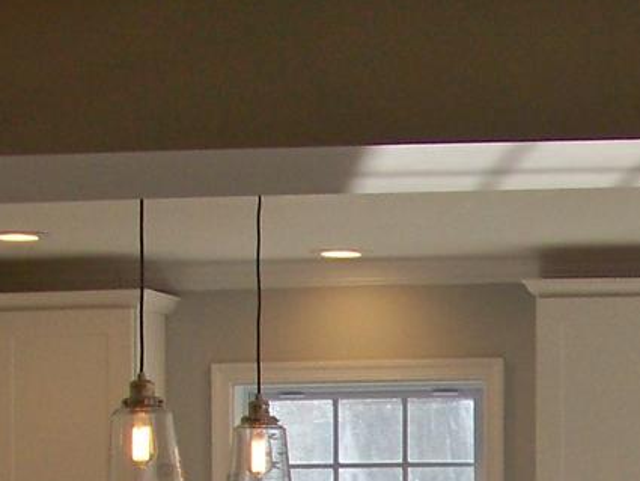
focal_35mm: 159
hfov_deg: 12.0
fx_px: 2941
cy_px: 760
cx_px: 879
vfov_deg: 9.1
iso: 64
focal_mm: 5.85
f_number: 2.8
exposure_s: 1/160
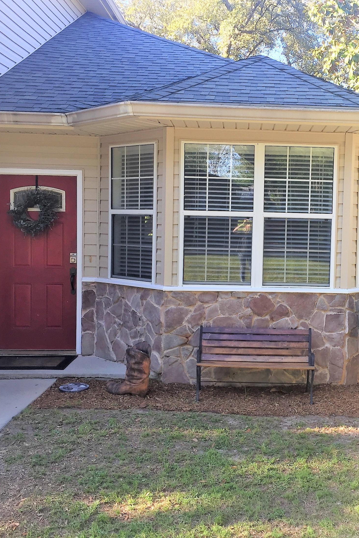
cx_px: 281
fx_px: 613
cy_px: 264
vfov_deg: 47.4
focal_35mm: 41
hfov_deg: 31.9
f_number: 2.2
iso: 32
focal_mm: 4.15
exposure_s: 1/140
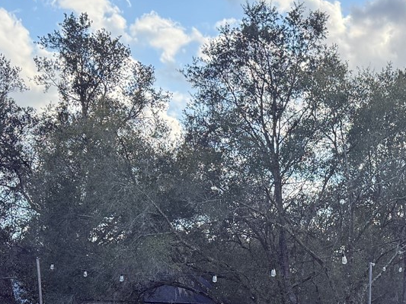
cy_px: 385
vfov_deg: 19.1
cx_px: 398
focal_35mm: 72
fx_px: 845
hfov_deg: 25.8
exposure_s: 1/1314
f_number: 1.78
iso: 100
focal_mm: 6.76
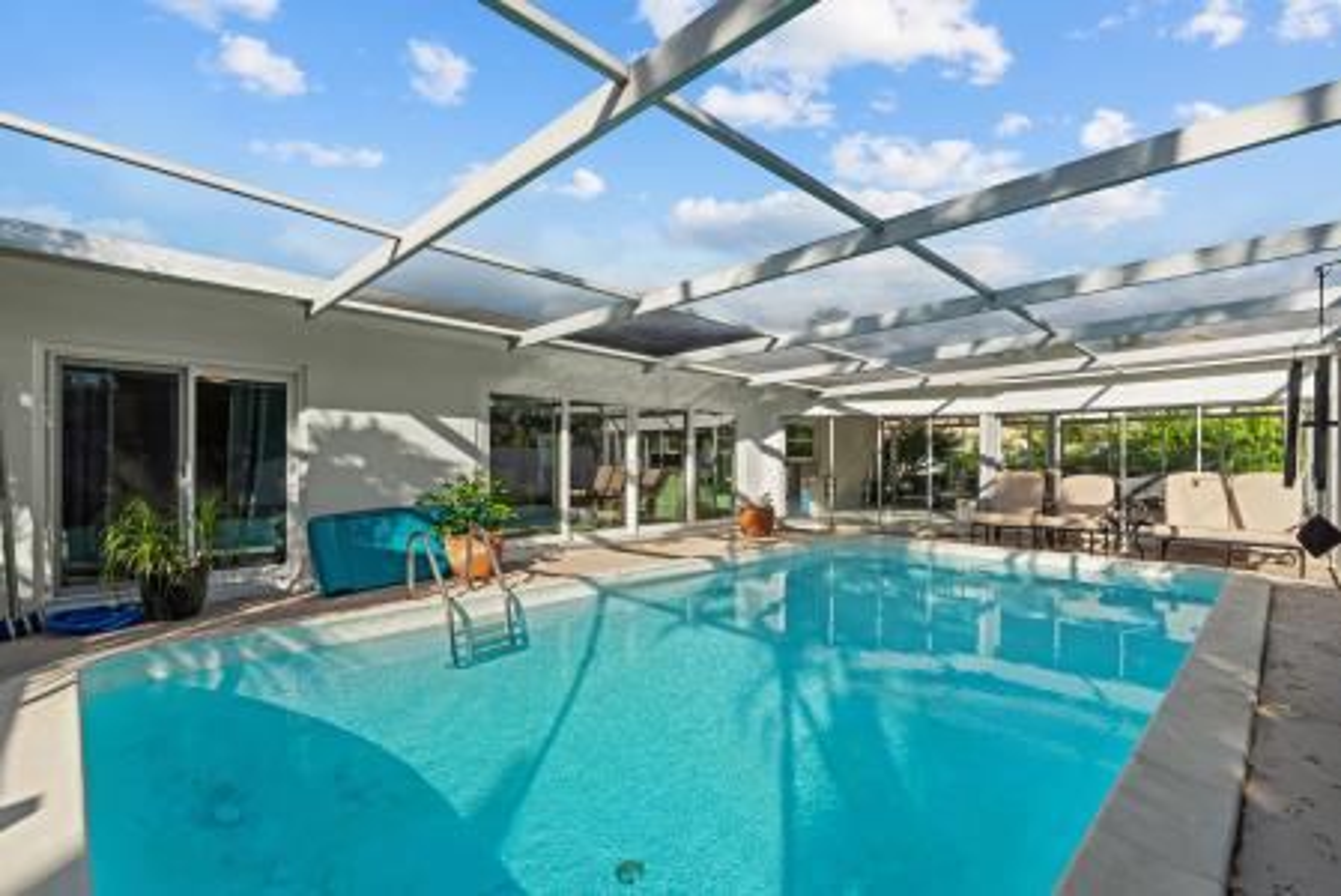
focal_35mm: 16
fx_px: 596
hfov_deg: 96.7
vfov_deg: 73.8
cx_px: 670
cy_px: 448
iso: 250
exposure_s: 1/160
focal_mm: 16
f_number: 9
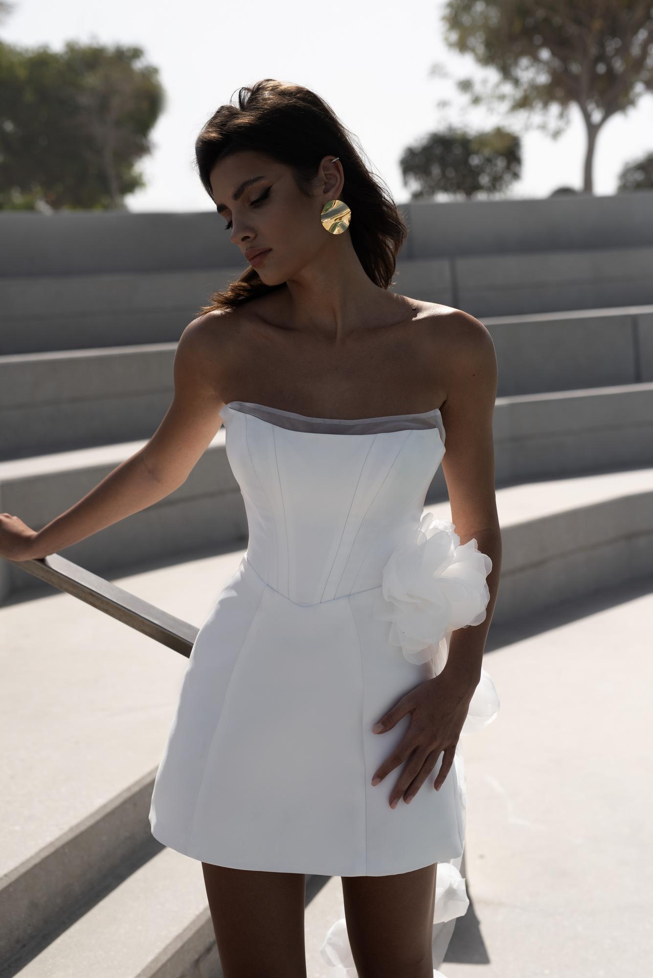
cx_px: 326
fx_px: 1359
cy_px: 489
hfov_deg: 27.0
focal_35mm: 50
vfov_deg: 39.6
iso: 160
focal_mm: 50
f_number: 4
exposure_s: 1/2000
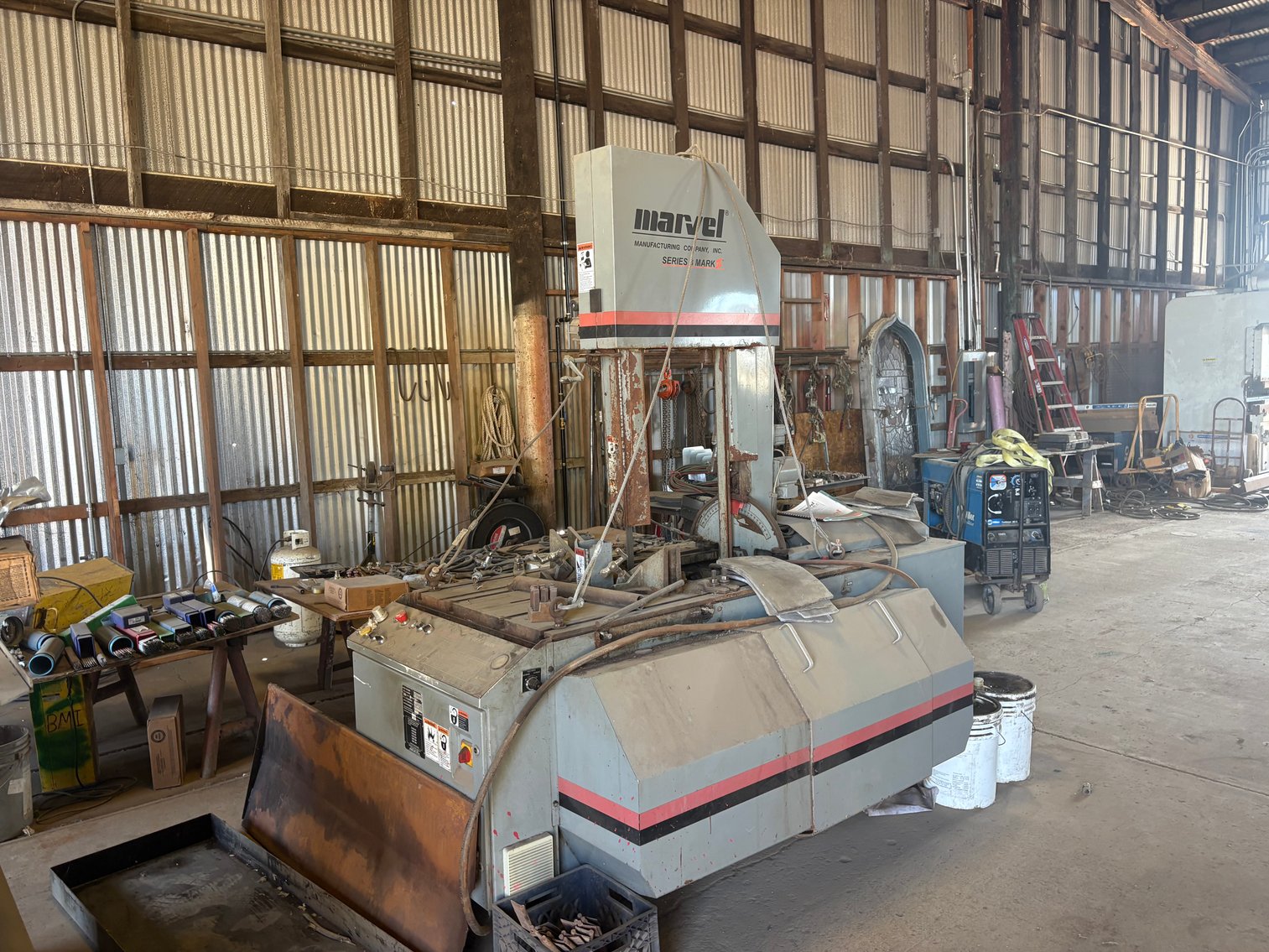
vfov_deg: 53.1
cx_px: 634
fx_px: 953
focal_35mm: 26
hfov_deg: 67.3
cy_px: 476
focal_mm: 5.96
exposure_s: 1/74
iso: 125
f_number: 1.6
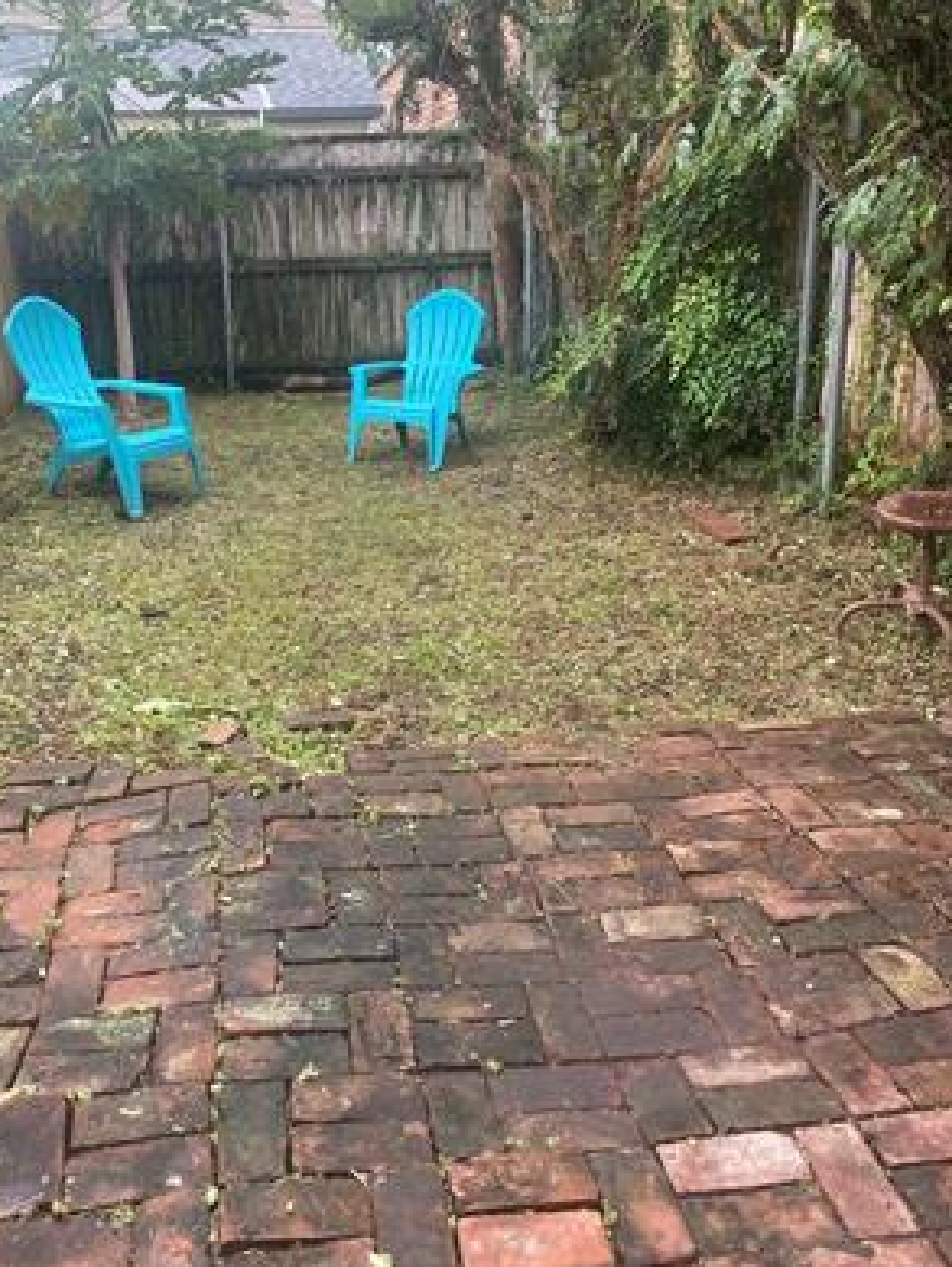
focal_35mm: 32
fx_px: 1172
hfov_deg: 44.1
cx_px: 413
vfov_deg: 56.8
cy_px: 621
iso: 40
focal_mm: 4.25
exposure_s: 1/122
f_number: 1.8
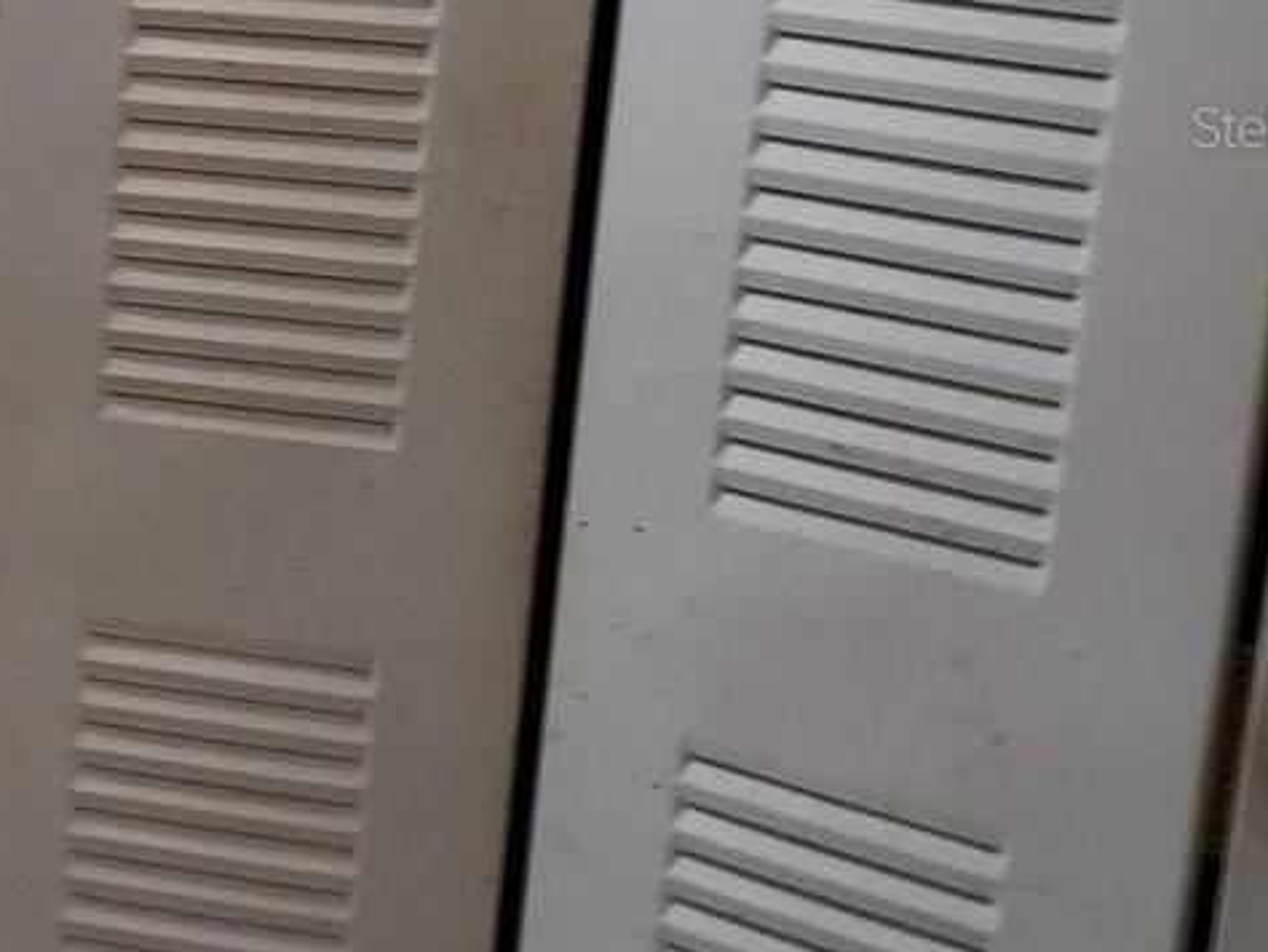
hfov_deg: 20.3
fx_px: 2969
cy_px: 126
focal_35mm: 81
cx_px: -696
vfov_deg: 18.0
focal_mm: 4.6
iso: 160
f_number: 1.8
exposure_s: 1/60
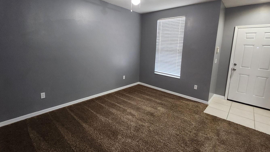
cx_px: 136
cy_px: 63
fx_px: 122
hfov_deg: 95.9
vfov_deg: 63.5
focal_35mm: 17
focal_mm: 1.74
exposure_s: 1/30
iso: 400
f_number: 2.2
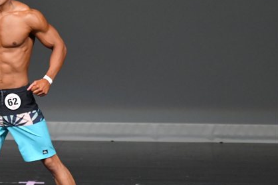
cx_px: 22
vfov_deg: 2.4
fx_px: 4506
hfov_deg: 3.5
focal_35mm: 584
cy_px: 98
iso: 4000
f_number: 5.6
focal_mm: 210
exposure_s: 1/400
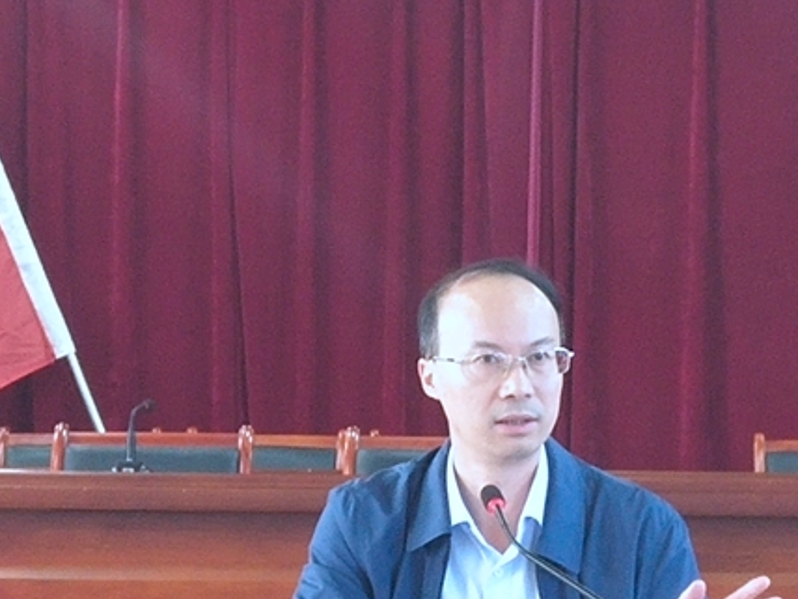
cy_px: 345
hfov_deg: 11.1
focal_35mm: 178
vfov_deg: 8.3
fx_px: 4103
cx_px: 533
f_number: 1.8
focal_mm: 3.95
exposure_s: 1/50
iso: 381
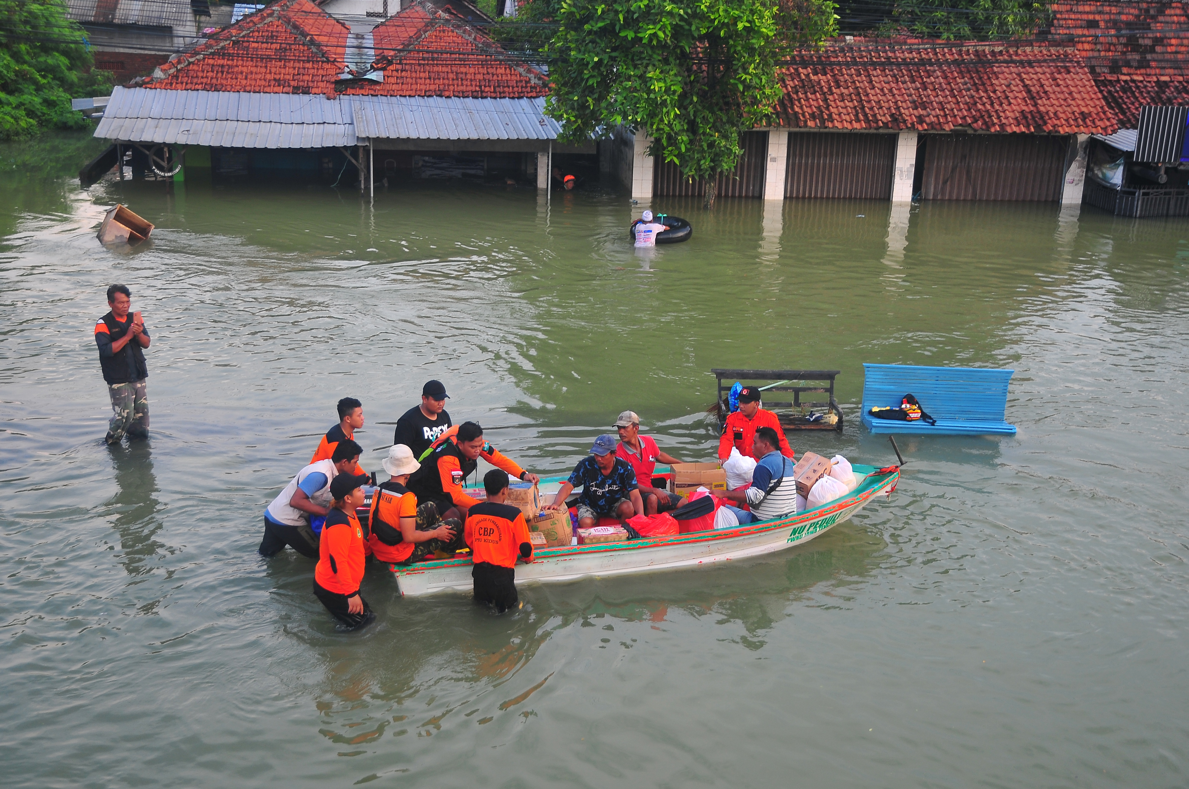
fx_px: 1237
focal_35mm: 38
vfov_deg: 35.4
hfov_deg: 51.3
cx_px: 594
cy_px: 394
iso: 100
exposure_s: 1/90
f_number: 4
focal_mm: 25
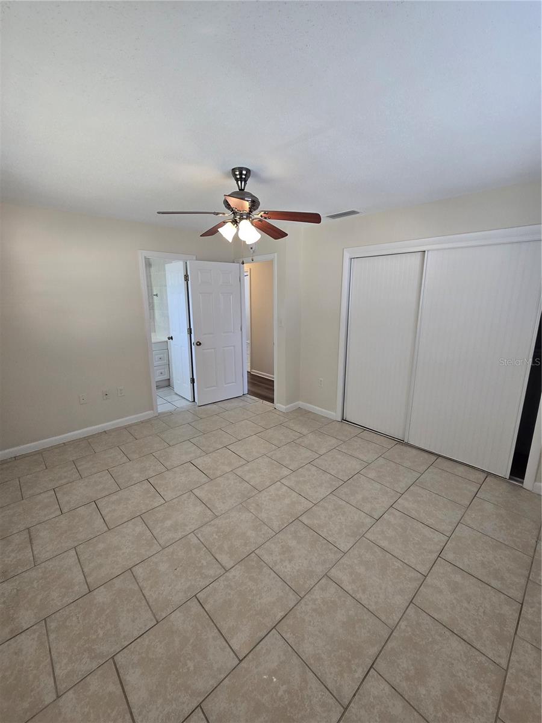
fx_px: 271
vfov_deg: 106.2
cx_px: 271
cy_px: 362
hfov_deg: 89.9
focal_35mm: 13
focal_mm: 2.2
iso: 160
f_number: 2.2
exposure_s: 1/60
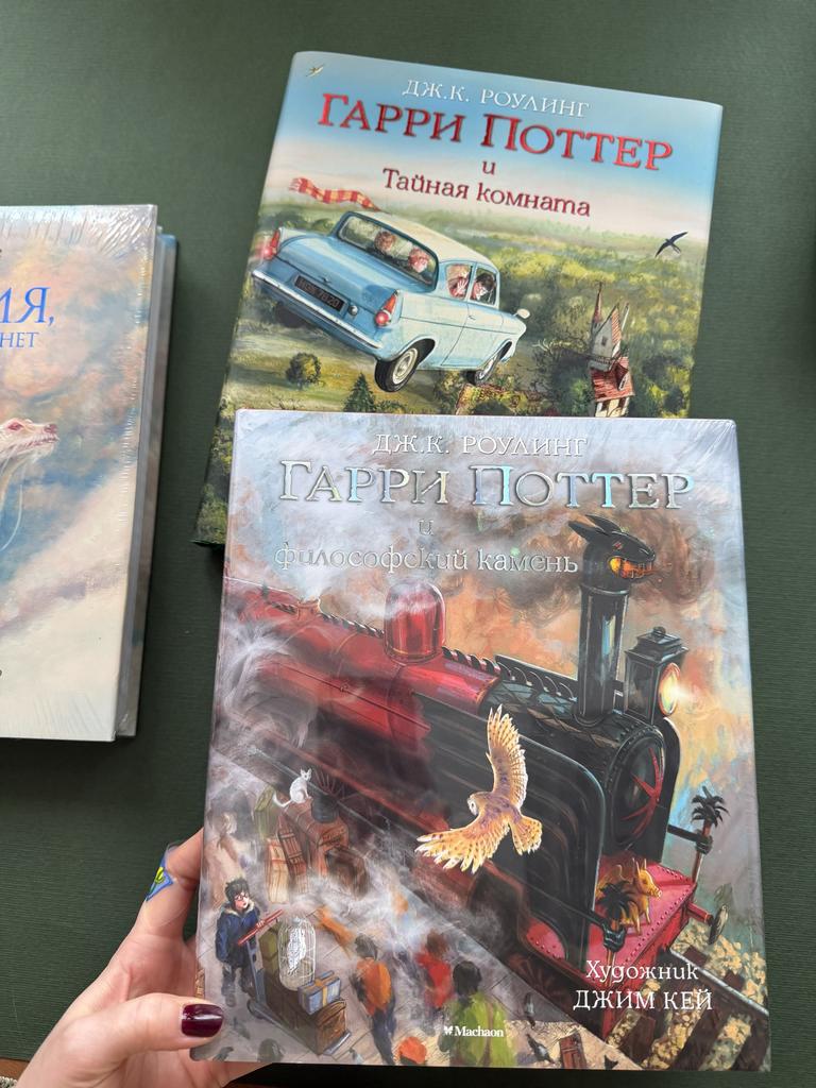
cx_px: 408
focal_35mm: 24
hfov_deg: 56.8
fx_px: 754
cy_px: 544
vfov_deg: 71.6
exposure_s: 1/78
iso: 200
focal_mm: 6.76
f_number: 1.78
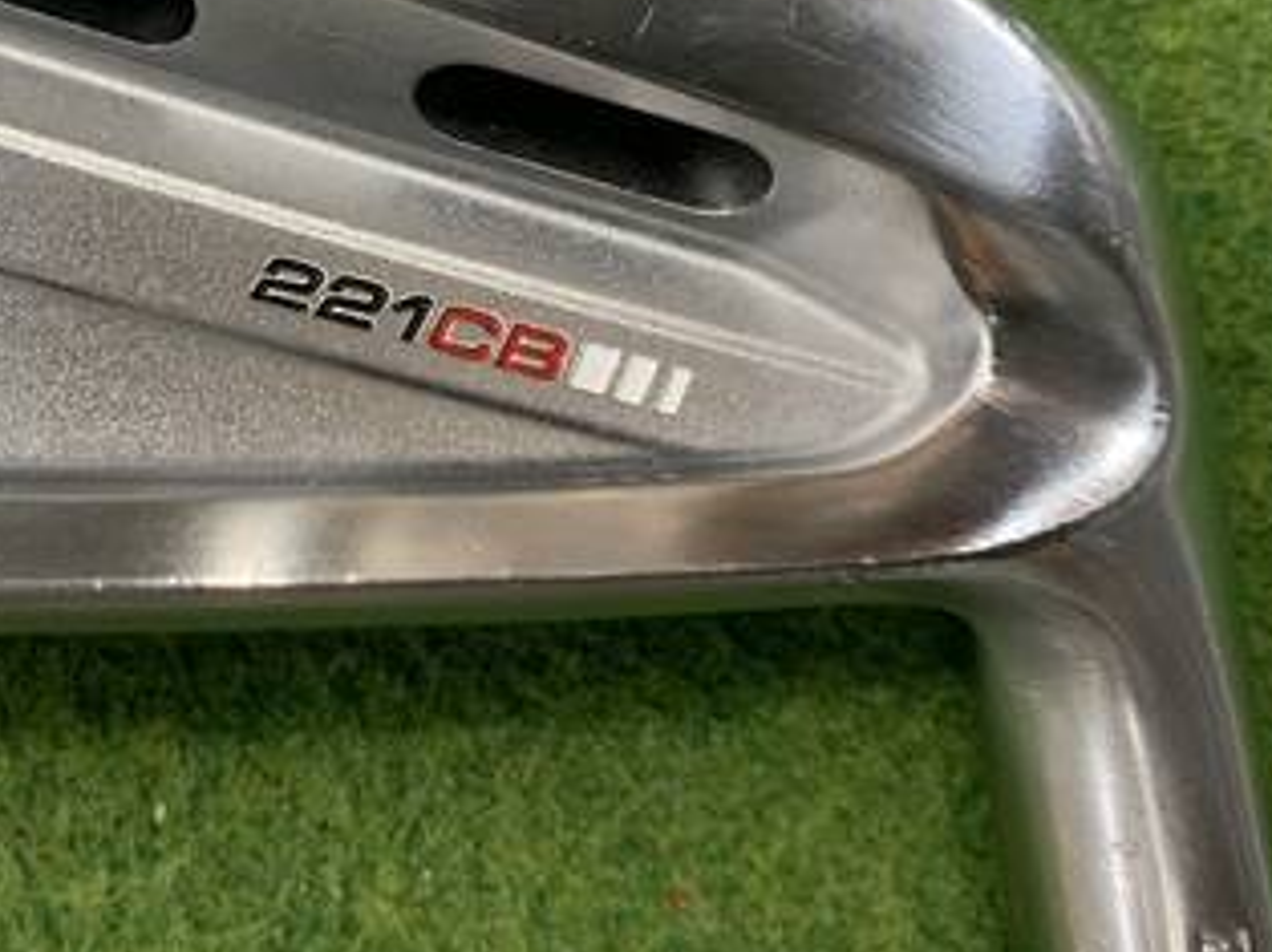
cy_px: 194
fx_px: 1946
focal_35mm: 53
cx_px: 231
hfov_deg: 34.9
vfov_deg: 27.0
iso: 125
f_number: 1.8
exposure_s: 1/60
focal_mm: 4.25
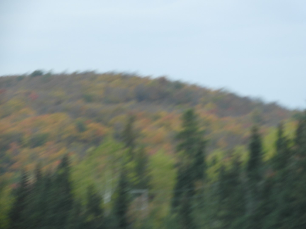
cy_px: 114
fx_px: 2917
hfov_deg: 6.0
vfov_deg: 4.5
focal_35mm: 330
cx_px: 153
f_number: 5.5
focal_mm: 59.1
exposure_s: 1/160
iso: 100
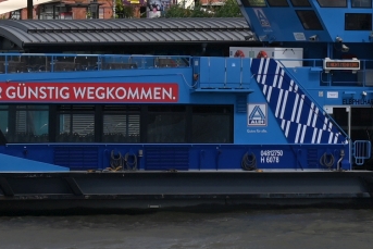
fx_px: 2664
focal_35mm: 257
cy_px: 59
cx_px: 108
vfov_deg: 5.3
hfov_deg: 8.0
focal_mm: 86
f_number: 8
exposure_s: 1/500
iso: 100
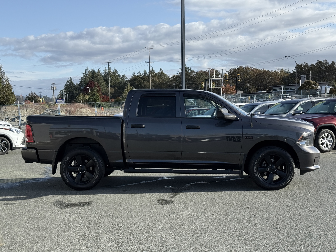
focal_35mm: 48
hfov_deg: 39.7
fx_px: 466
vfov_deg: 30.3
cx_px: 168
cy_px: 126
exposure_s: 1/3096
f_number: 1.78
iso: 64
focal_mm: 6.76
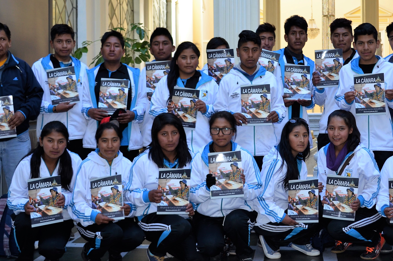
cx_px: 266
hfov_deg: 34.2
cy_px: 96
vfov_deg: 23.2
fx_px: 632
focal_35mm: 58
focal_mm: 22
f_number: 3.8
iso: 400
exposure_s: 1/100
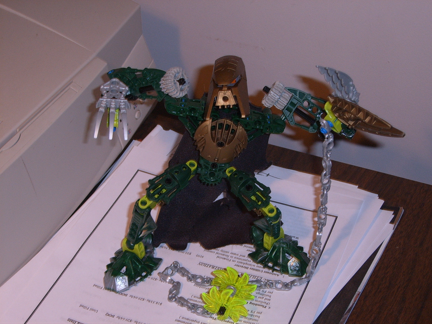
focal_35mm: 75
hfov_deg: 26.0
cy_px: 162
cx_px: 216
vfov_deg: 19.6
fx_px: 936
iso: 69
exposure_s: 1/45
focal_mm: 12.4
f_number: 3.9
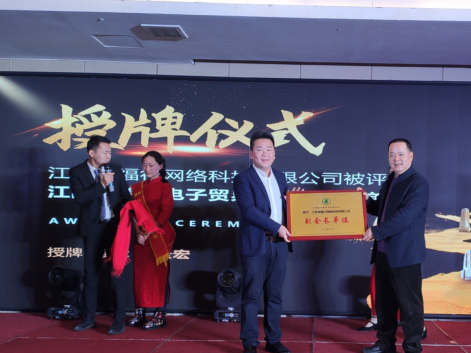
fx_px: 599
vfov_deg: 32.7
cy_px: 223
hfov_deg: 42.2
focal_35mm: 44
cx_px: 323
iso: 138
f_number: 1.75
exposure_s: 1/50
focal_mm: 4.77
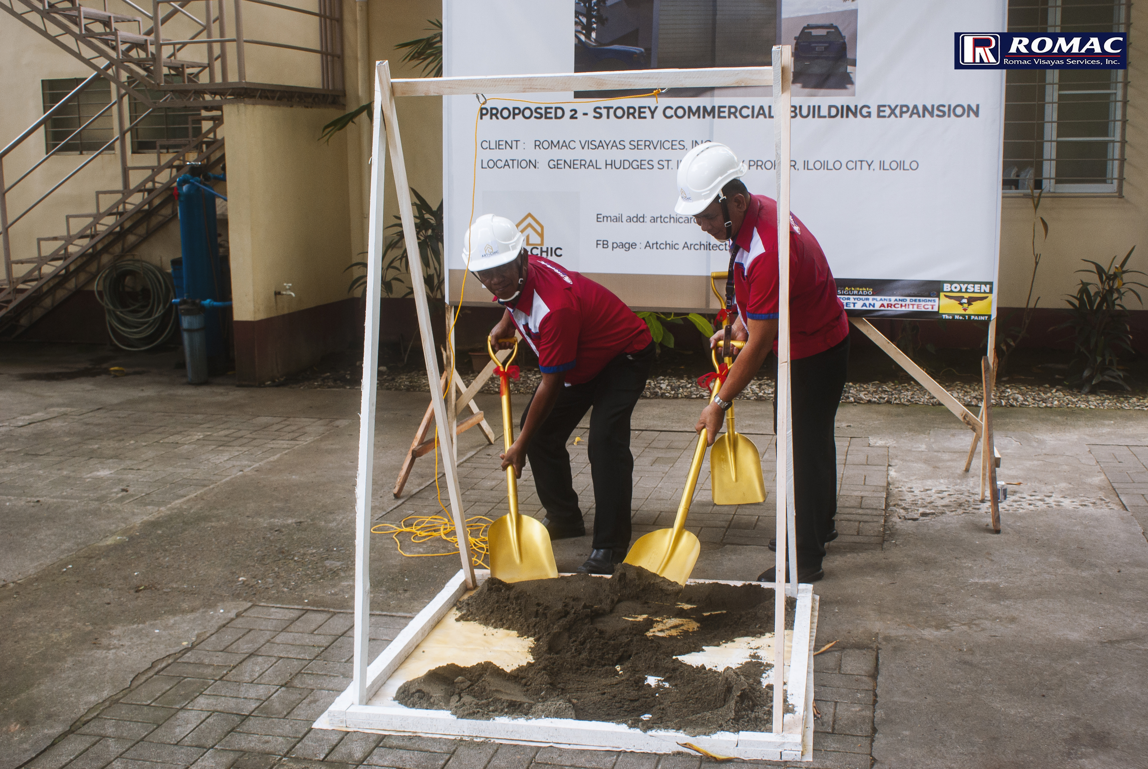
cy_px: 384
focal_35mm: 39
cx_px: 574
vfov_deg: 34.3
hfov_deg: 49.5
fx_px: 1245
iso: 100
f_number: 5.6
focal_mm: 26
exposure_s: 1/100
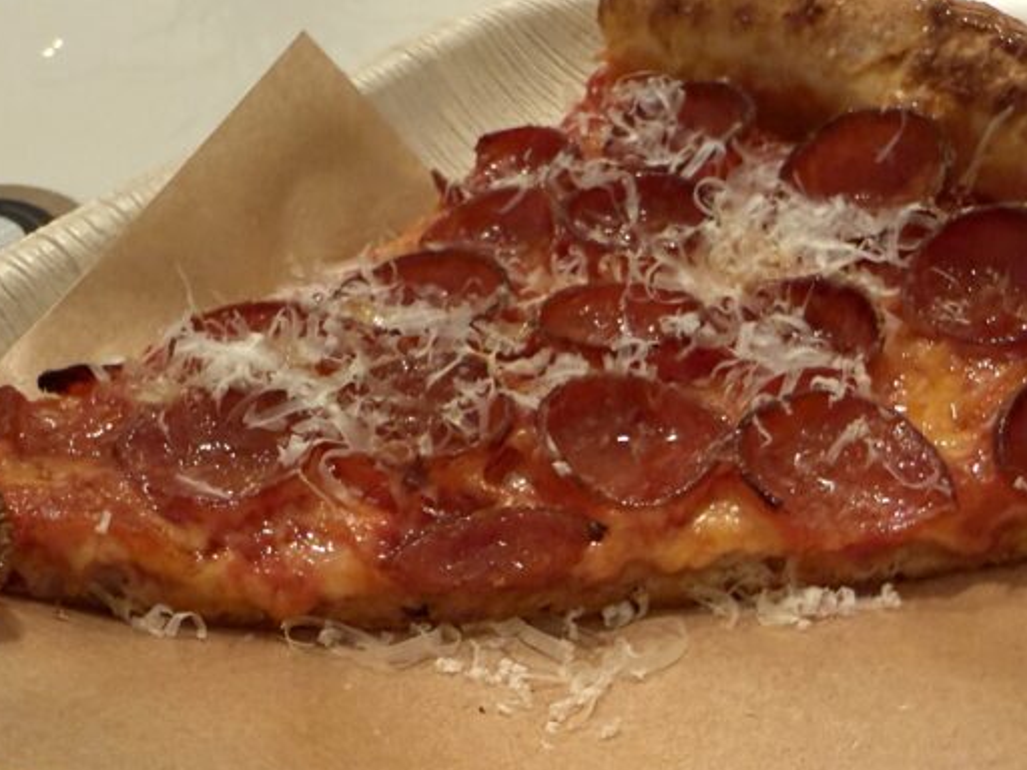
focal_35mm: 48
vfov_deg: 30.1
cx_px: 582
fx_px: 1424
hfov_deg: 39.6
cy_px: 497
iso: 400
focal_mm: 2.22
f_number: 2.2
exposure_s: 1/60
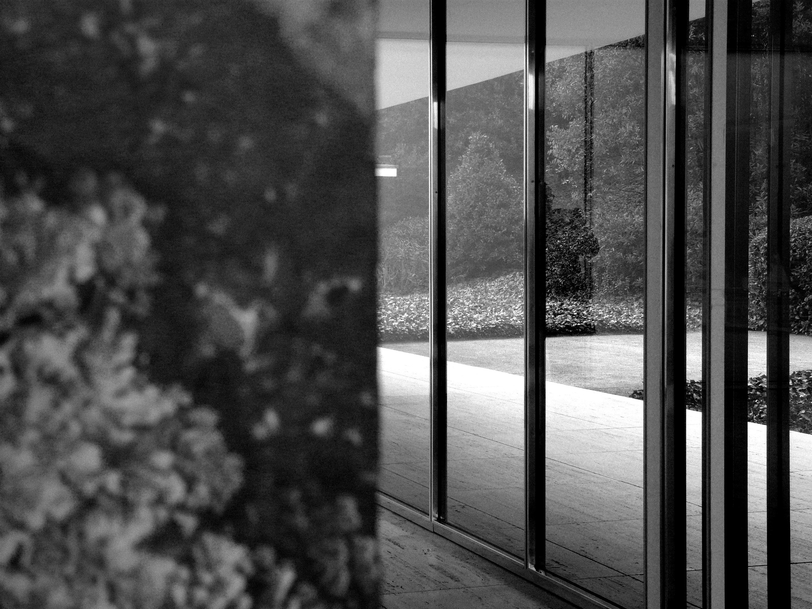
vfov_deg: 22.9
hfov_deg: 30.3
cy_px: 304
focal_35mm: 64
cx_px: 406
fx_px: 1501
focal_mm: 10.5
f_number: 3.6
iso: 100
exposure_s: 1/40
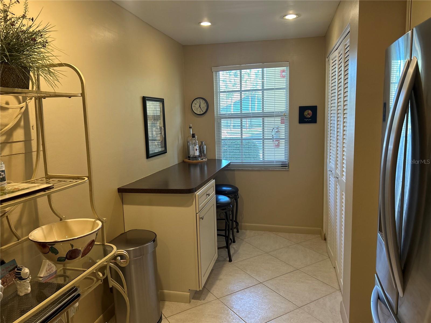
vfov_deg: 53.1
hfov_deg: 67.3
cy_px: 162
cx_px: 216
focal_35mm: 26
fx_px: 324
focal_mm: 5.7
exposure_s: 1/120
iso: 125
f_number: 1.5
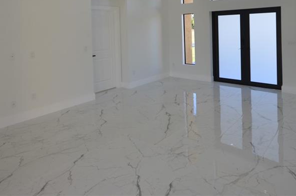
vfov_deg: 45.6
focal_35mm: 26
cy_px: 27
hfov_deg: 69.3
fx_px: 213
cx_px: 164
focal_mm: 10
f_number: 5.6
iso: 360
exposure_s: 1/125
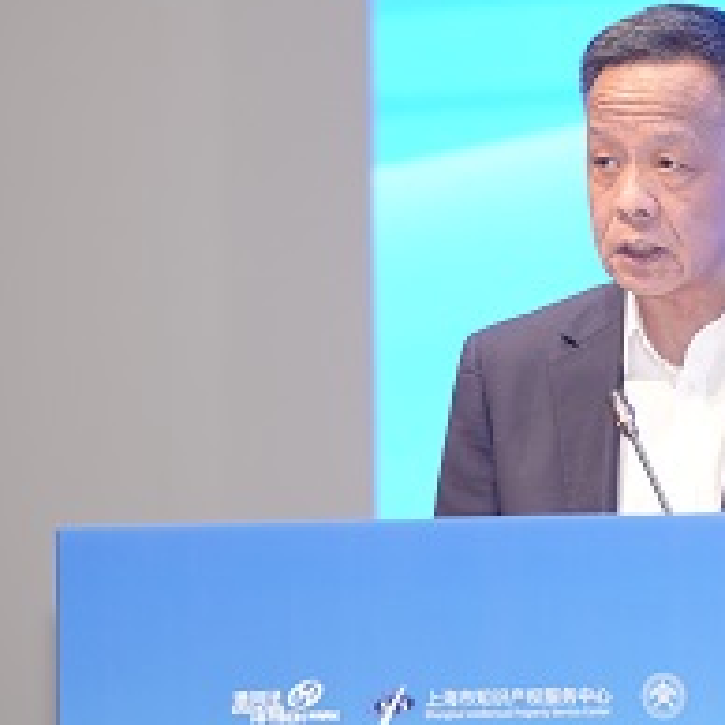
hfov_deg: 4.3
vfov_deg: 4.3
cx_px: 624
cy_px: 389
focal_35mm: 409
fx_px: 9691
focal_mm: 139
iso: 800
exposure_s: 1/160
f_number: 2.8
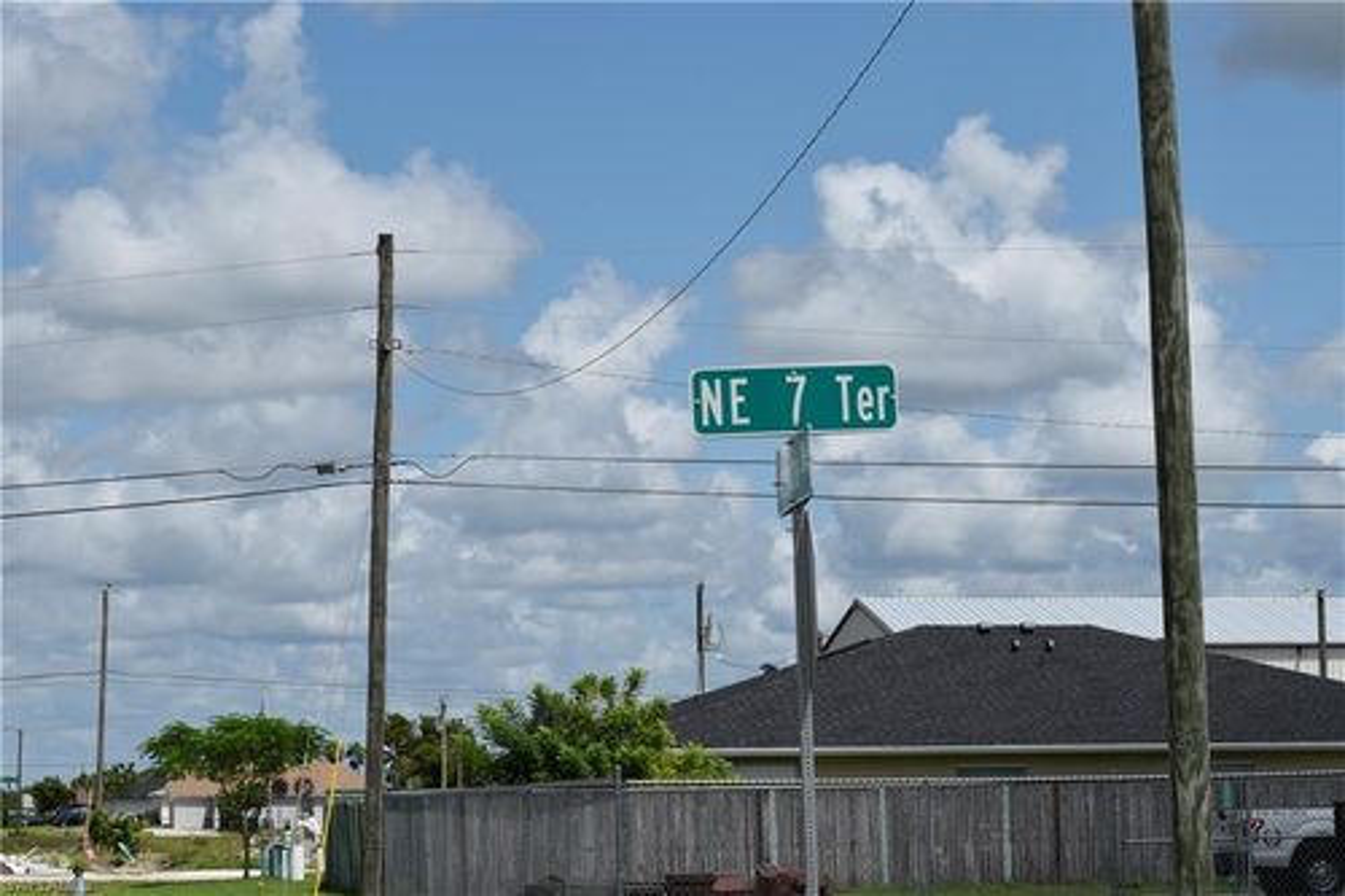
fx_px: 3921
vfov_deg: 13.0
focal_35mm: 105
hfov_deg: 19.5
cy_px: 448
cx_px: 672
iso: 100
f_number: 8
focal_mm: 70
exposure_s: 1/500
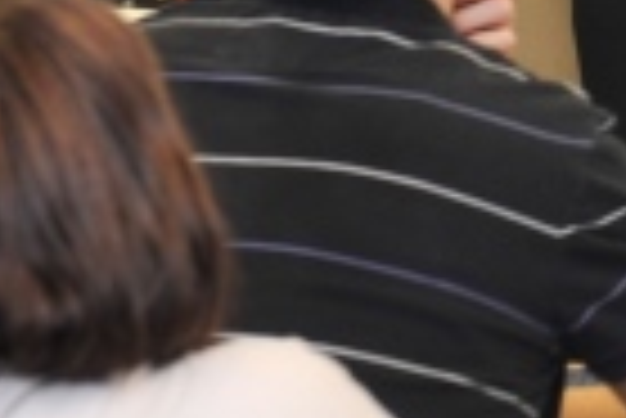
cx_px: 1608
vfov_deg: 5.0
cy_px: -193
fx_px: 4752
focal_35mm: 273
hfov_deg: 7.0
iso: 450
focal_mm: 38
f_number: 5
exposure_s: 1/60
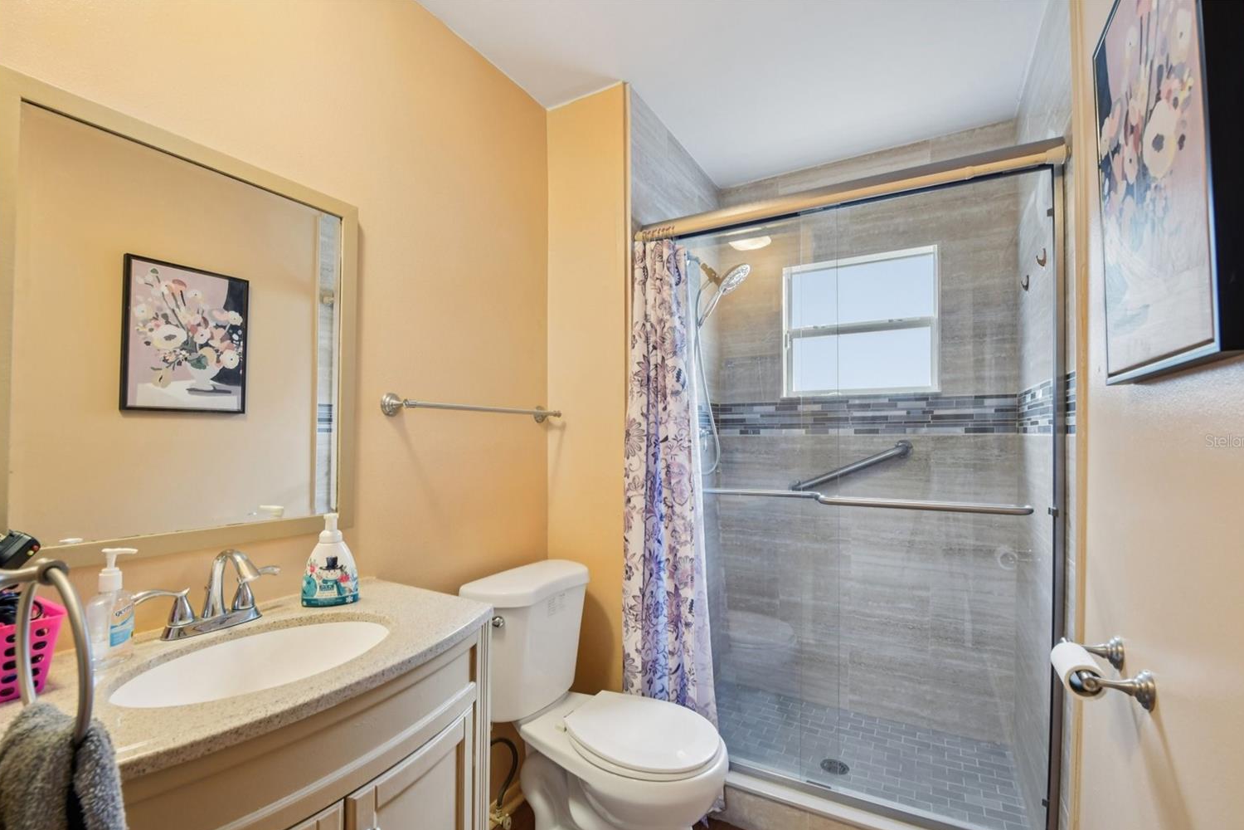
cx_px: 615
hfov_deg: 96.7
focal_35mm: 16
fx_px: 553
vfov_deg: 73.7
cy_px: 441
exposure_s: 1/8
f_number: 8
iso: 400
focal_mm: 15
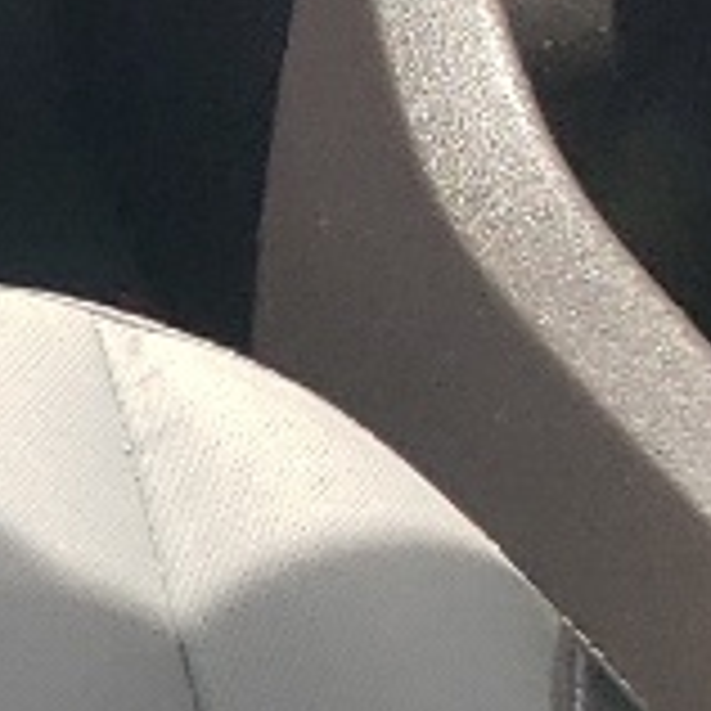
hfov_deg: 6.1
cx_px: -2236
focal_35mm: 233
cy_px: -297
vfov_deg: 7.4
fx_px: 5414
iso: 50
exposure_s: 1/400
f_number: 1.5
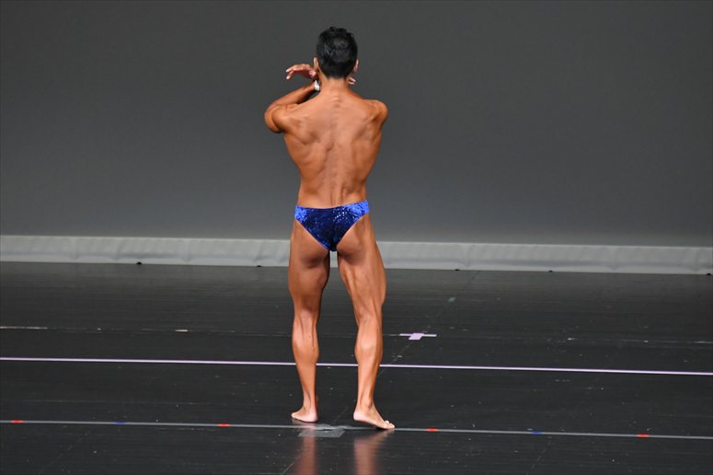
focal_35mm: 345
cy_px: 238
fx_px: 6830
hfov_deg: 6.0
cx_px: 356
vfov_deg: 4.0
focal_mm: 230
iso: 4000
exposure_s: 1/400
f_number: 5.6
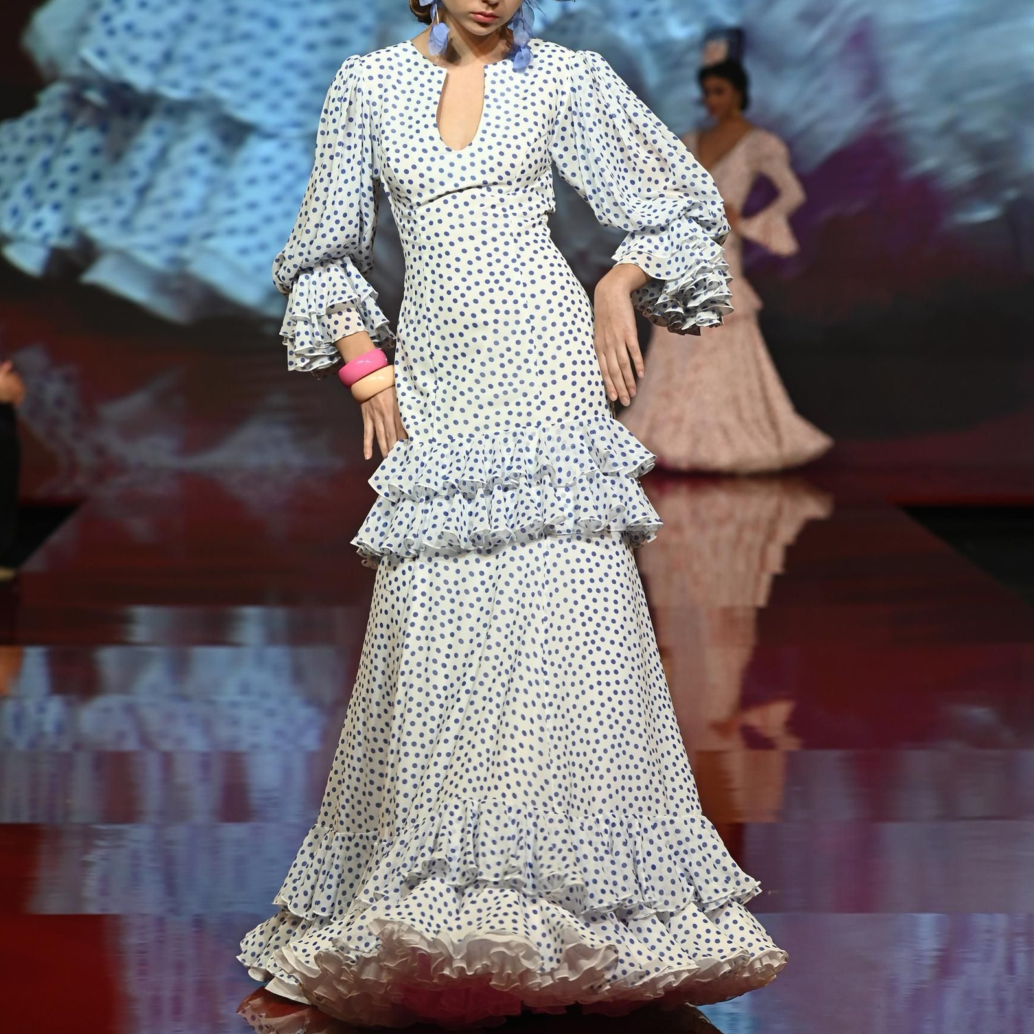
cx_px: 516
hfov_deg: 13.6
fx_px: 4326
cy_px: 429
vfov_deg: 13.6
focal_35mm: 128
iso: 1000
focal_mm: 100
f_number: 4
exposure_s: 1/320
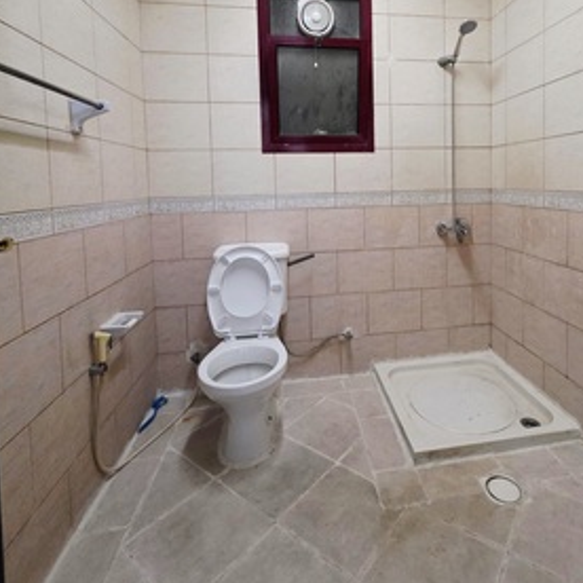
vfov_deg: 75.3
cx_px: 350
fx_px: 362
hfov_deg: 76.8
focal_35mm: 19
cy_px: 195
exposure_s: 1/50.3
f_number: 1.9
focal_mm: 2.2
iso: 800
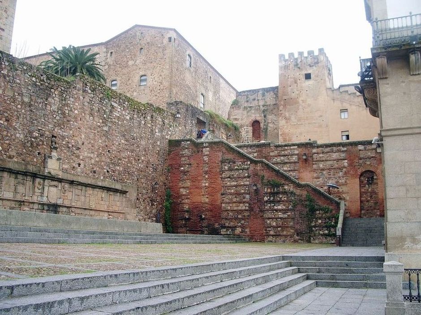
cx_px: 210
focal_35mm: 35
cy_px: 158
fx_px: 425
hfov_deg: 52.6
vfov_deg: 40.7
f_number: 4.3
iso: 50
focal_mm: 5.8
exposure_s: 1/80
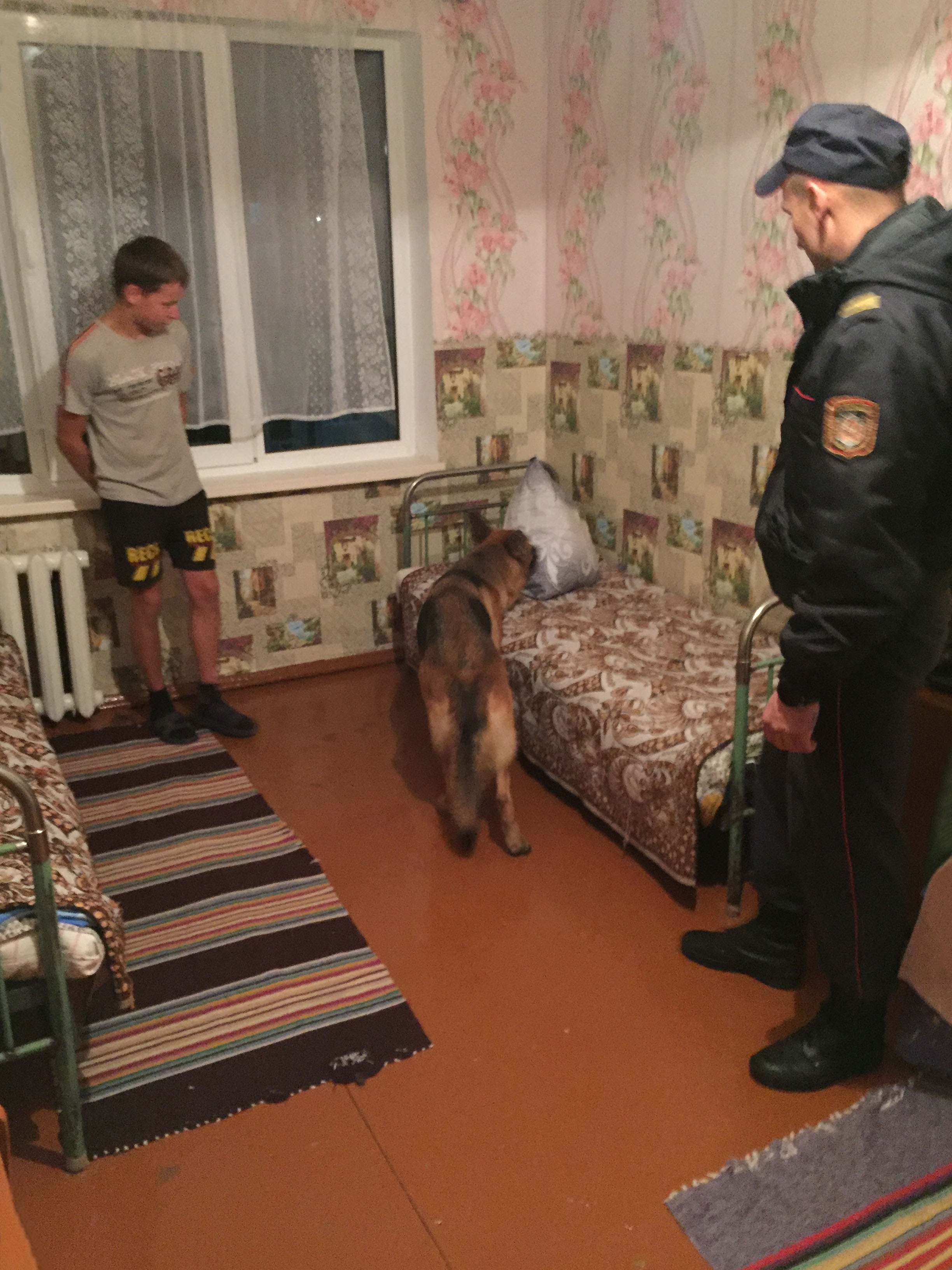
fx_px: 1063
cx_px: 476
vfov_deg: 61.7
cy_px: 635
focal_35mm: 29
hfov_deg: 48.2
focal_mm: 4.15
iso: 500
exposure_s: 1/17
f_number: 2.2
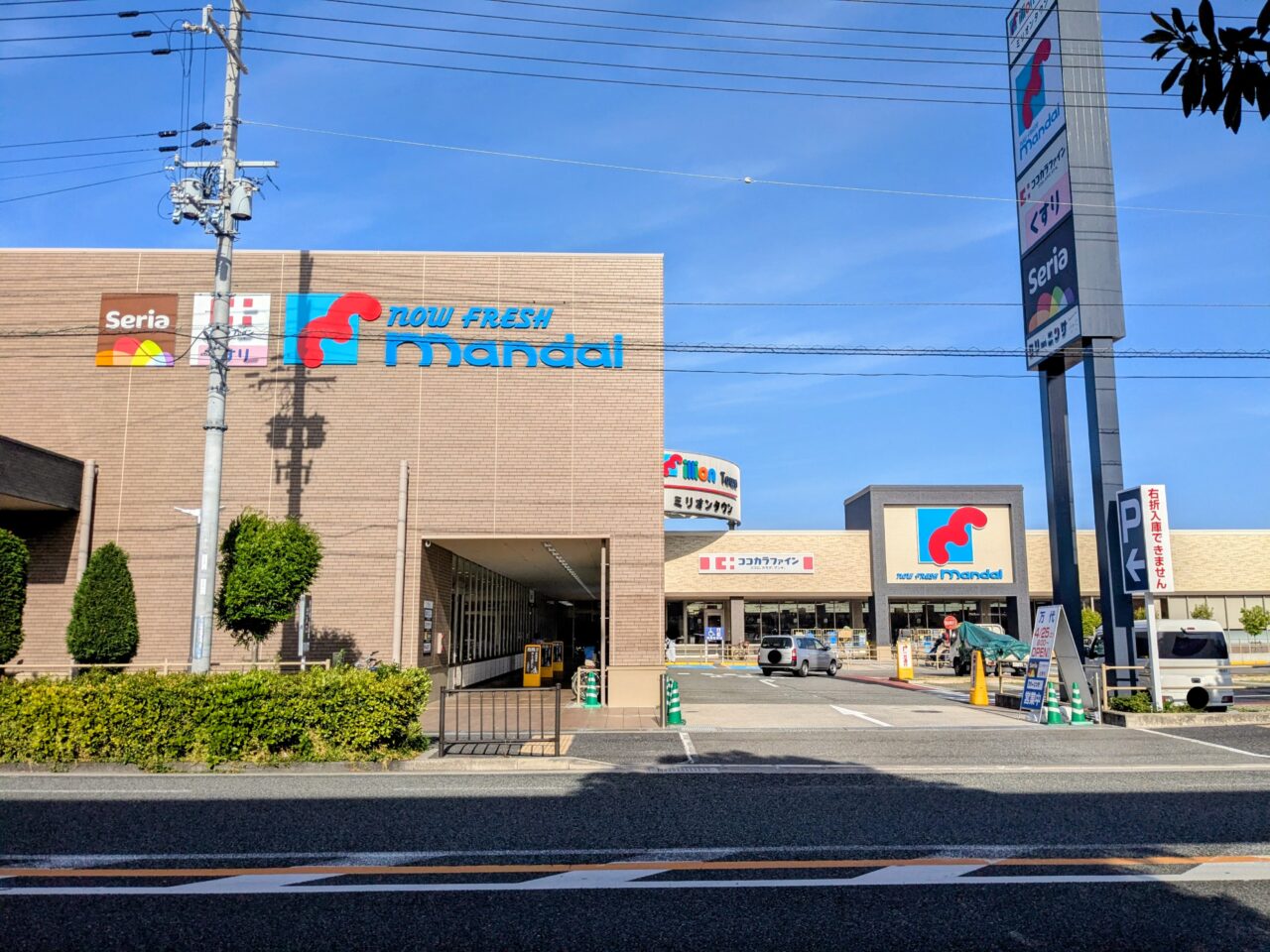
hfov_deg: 65.3
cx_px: 635
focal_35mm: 27
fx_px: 991
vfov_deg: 51.4
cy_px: 476
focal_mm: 4.38
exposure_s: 1/7812
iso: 71
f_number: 1.73
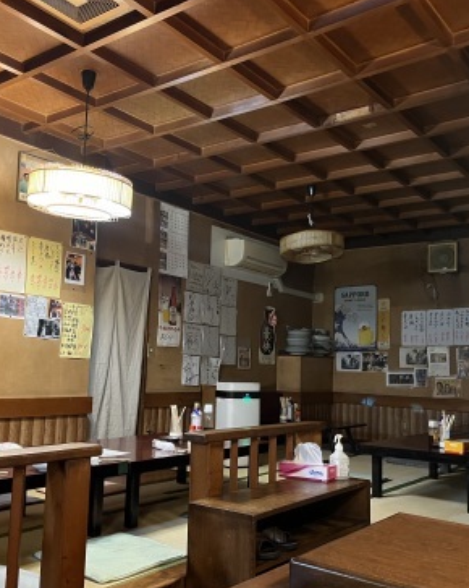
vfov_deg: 51.6
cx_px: 241
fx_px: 608
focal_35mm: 35
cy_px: 299
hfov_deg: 42.2
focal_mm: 5.1
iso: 500
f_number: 1.6
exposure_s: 1/33
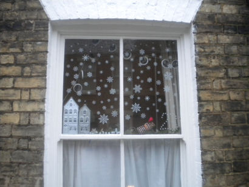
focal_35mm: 35
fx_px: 252
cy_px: 94
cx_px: 124
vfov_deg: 40.7
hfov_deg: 52.7
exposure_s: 1/97.4
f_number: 3.1
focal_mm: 6.3
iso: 400
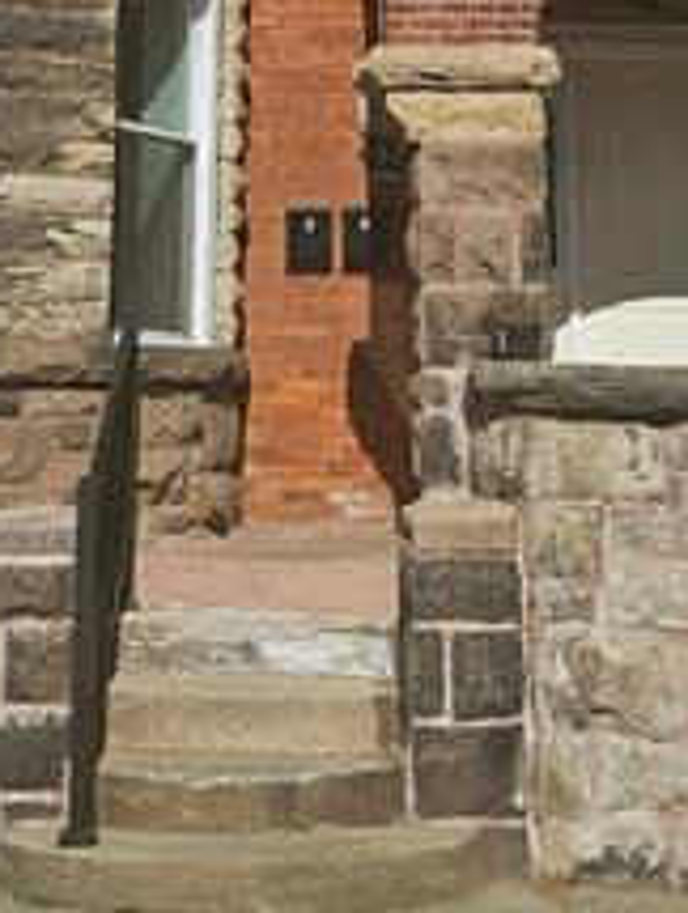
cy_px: -72
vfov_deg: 22.5
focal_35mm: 82
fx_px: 2167
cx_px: 319
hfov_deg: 18.0
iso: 25
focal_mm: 5.4
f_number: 1.8
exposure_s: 1/3333
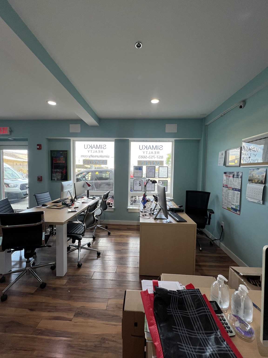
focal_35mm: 13
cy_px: 179
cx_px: 134
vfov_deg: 106.2
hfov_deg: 89.9
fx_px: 134
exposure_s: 1/120
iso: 64
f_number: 1.8
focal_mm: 1.57
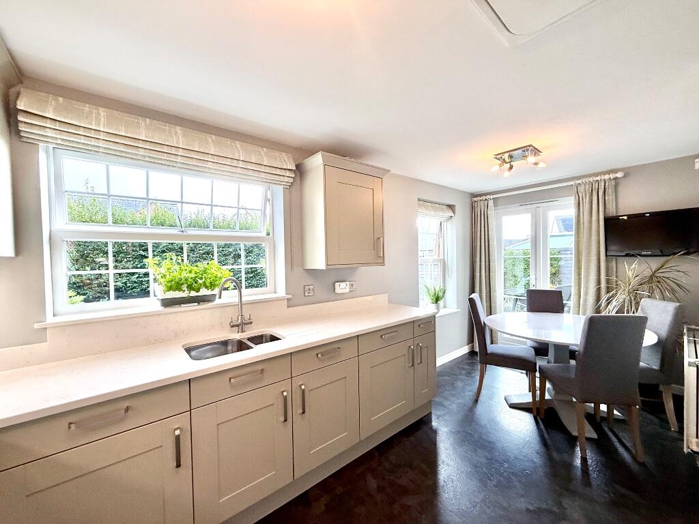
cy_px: 262
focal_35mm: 14
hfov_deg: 102.1
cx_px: 350
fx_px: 283
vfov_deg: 85.7
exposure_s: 1/100
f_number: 2.2
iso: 160
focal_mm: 2.22
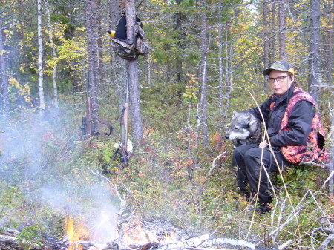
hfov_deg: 52.7
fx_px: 338
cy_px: 125
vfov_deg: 40.7
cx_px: 167
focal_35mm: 35
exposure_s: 1/25
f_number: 2.8
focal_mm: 5.8
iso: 80
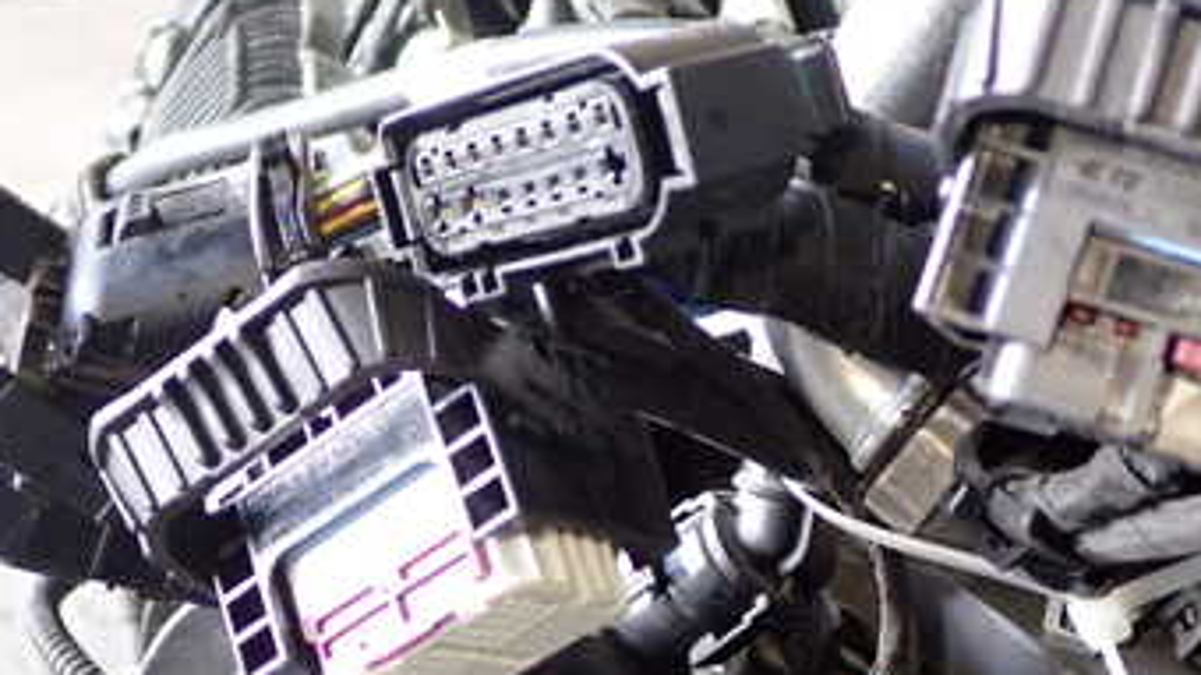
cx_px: 770
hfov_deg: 28.8
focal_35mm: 73
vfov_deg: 16.5
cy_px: 382
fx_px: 2324
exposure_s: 1/40
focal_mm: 6.83
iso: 320
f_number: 2.7
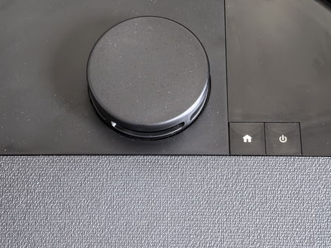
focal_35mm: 80
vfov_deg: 18.4
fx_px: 765
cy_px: 100
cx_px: 126
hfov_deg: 24.4
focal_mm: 8.5
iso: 320
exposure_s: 1/33.3
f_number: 2
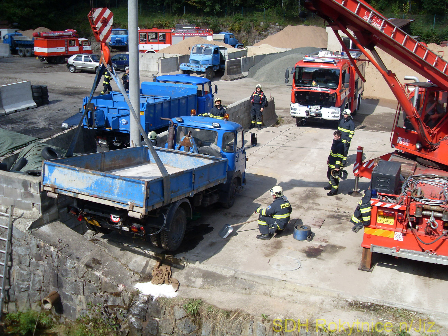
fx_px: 479
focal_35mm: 37
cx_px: 224
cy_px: 168
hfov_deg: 50.1
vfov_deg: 38.7
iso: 80
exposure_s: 1/180
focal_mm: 6.3
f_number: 7
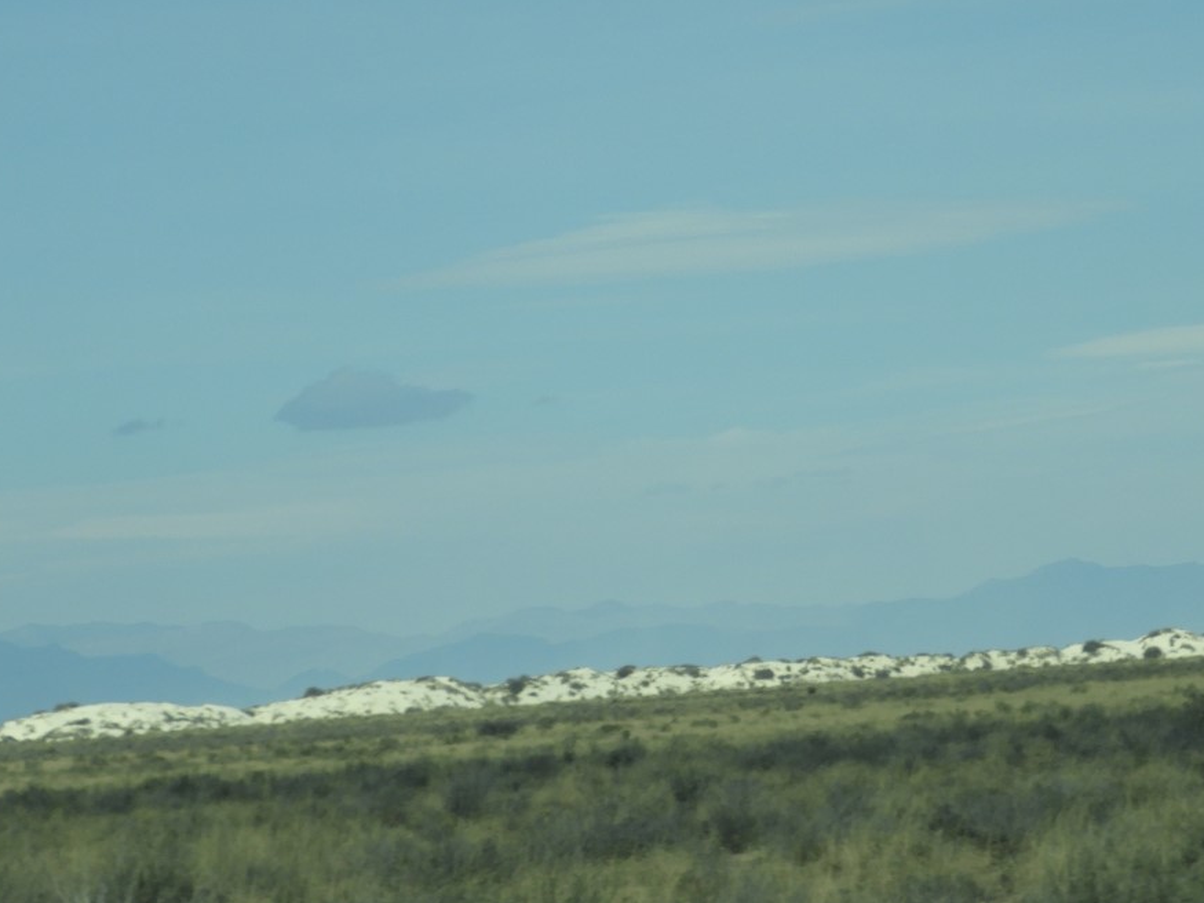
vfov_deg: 7.2
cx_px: 906
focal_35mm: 206
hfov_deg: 9.6
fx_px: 7163
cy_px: 163
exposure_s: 1/1000
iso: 100
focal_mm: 22.4
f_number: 5
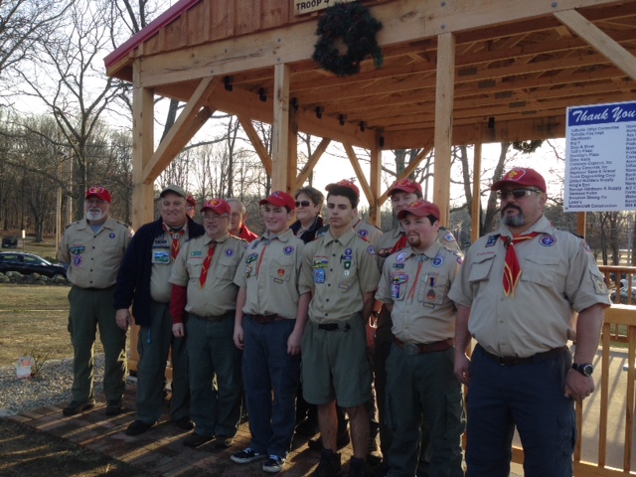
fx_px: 606
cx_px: 318
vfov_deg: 42.9
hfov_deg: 55.4
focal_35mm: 33
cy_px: 238
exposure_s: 1/335
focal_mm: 4.12
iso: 50
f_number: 2.4
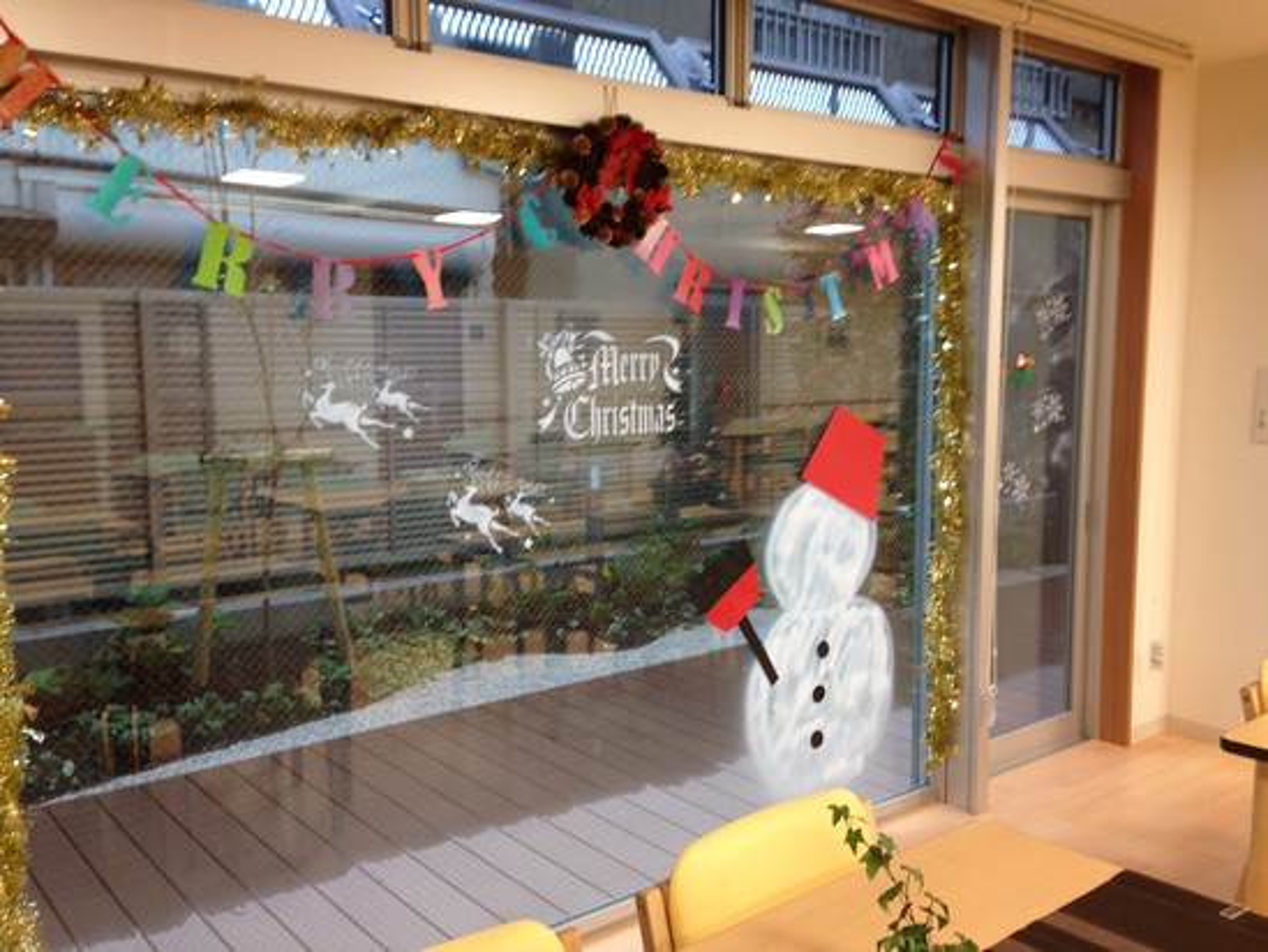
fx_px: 1209
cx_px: 634
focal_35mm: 33
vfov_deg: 43.0
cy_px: 476
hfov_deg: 55.3
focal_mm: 4.12
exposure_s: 1/20
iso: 64
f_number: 2.4
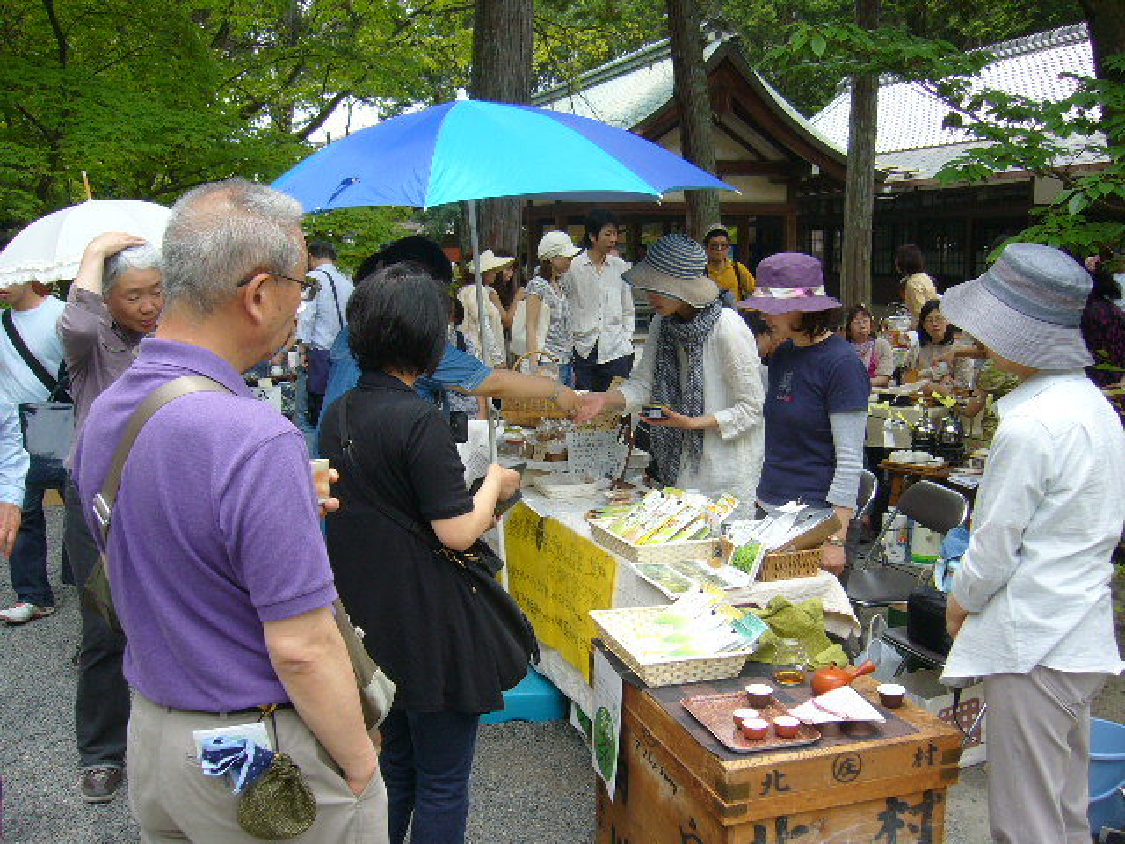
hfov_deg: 52.6
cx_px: 562
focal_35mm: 35
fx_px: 1137
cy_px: 422
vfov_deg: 40.7
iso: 80
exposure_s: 1/320
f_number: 2.8
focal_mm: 5.8
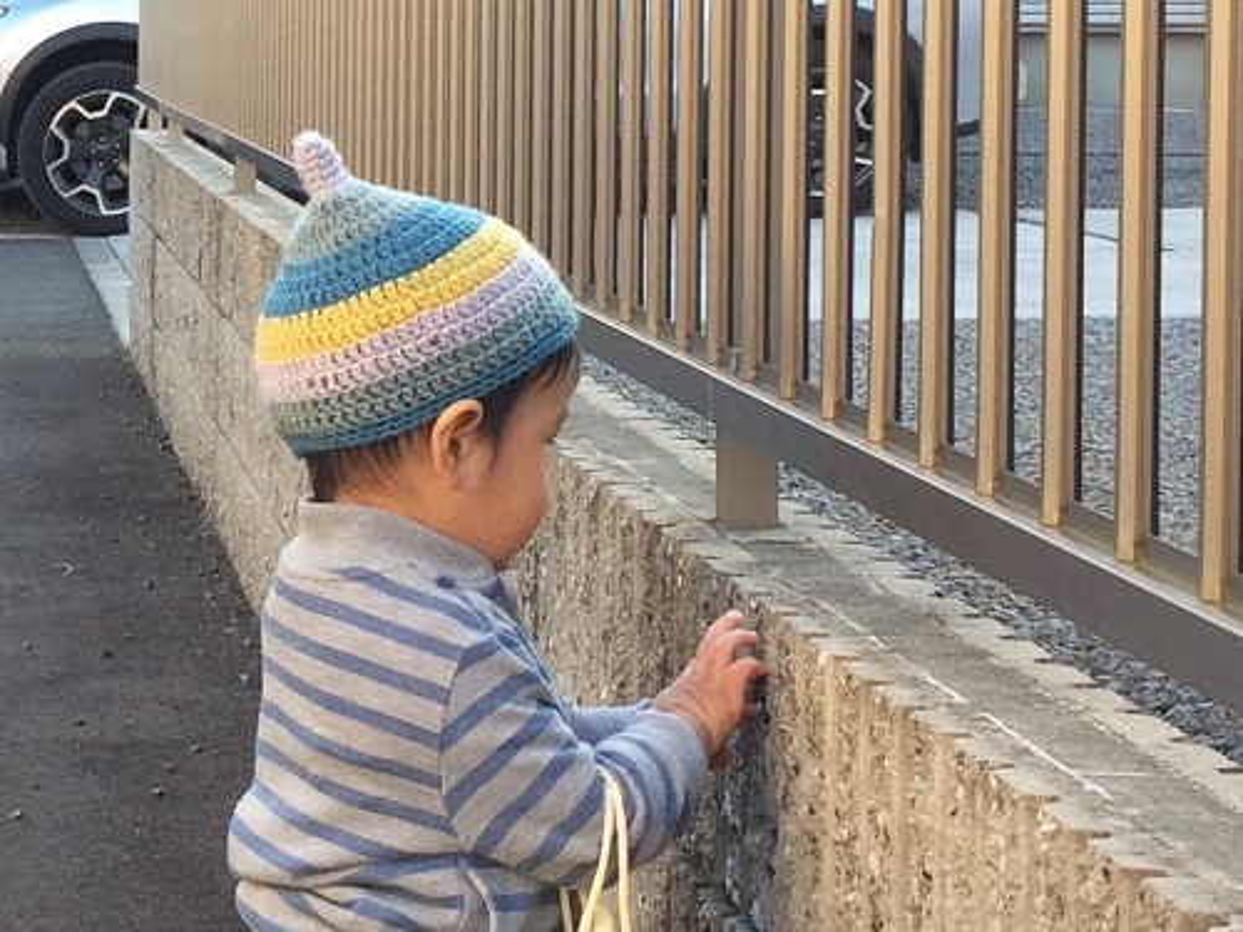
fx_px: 1041
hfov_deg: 61.7
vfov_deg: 48.2
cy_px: 466
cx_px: 622
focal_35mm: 29
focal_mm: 4.15
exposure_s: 1/120
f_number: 2.2
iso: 40
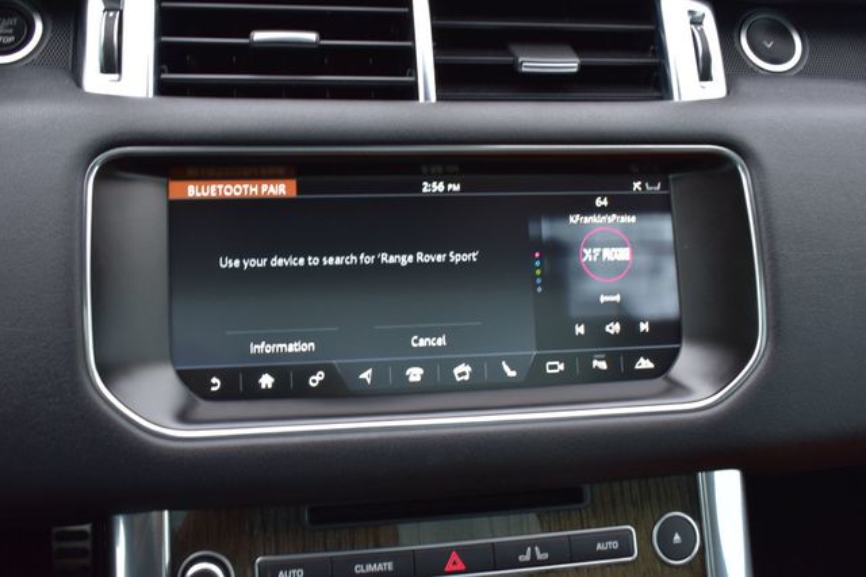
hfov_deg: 51.3
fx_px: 902
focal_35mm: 38
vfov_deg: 35.5
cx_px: 433
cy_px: 288
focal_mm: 25
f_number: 7.1
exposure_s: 1/25
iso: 400
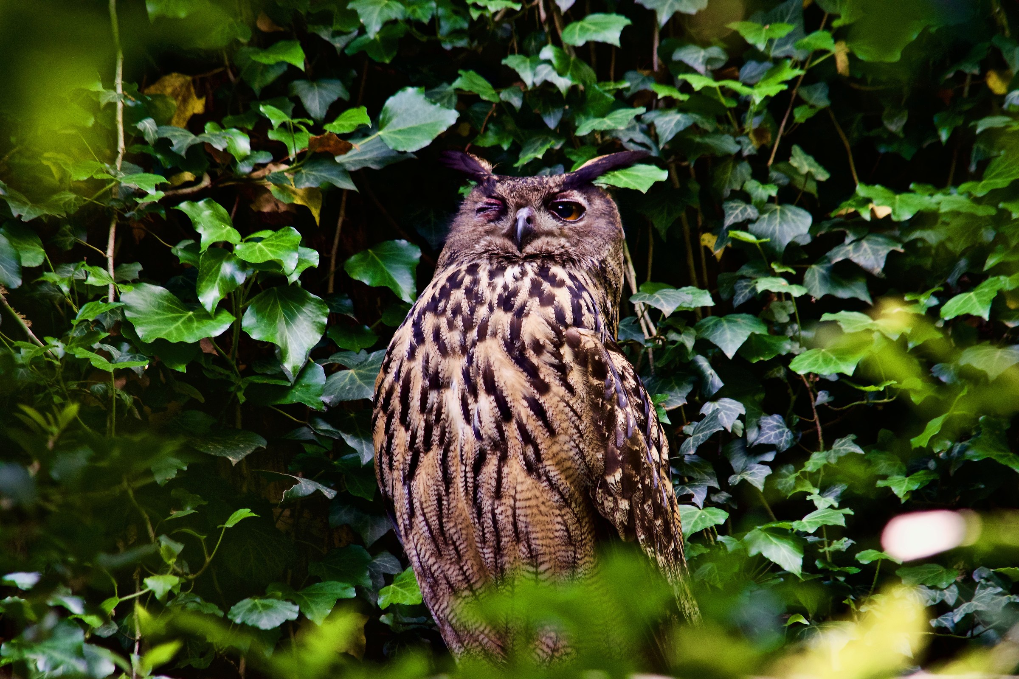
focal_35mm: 330
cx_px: 510
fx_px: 9340
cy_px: 340
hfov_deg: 6.2
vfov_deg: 4.2
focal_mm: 220
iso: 800
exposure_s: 1/125
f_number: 8
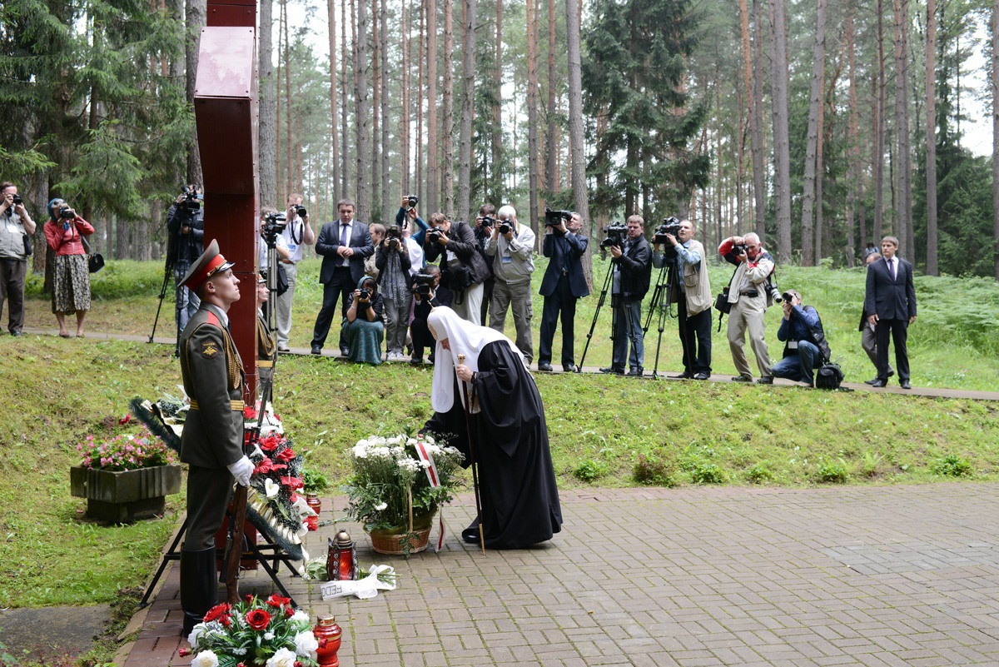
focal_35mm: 35
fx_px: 972
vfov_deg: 37.9
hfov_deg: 54.4
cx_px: 500
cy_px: 334
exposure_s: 1/400
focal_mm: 35
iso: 1250
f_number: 4.5
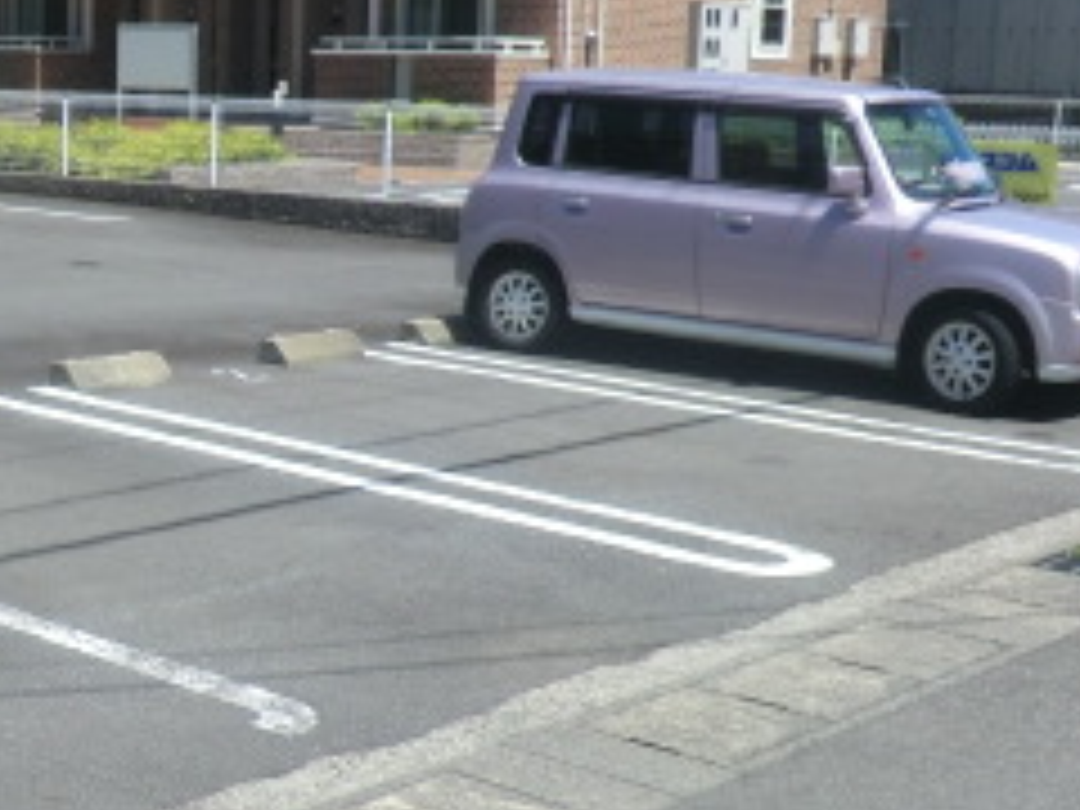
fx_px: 1997
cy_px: 495
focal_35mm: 64
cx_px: 68
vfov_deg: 22.9
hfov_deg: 28.8
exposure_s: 1/200
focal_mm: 4.3
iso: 80
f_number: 7.5
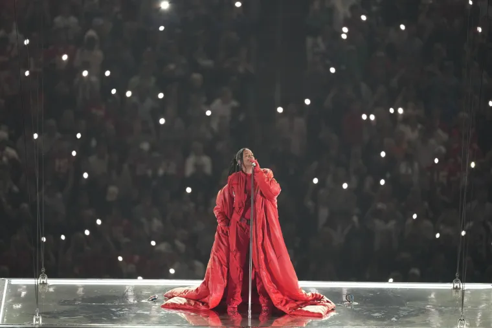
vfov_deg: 2.3
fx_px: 8201
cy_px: 164
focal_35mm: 600
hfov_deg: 3.4
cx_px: 246
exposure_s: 1/500
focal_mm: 600
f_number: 4
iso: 2500
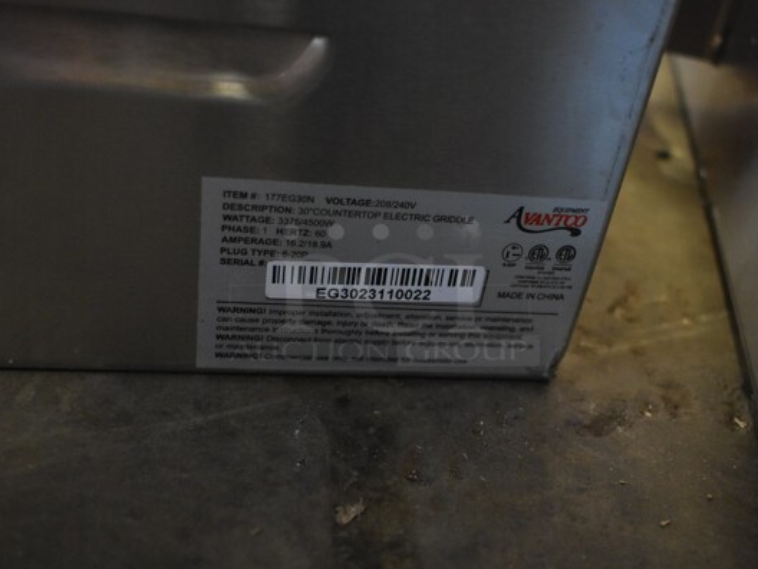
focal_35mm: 40
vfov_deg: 36.0
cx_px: 380
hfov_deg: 46.8
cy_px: 290
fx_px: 876
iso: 4000
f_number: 3.8
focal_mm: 24
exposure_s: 1/125
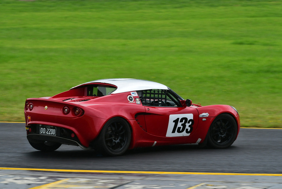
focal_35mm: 300
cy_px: 94
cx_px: 141
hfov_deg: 6.9
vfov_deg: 4.6
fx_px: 2351
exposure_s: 1/250
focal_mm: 200
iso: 400
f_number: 11
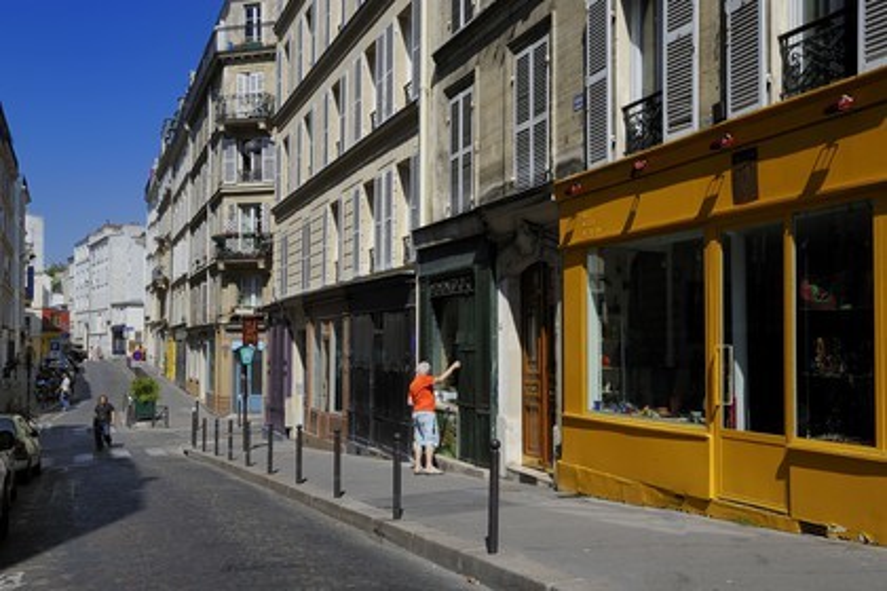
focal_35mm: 35
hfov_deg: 54.4
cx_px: 444
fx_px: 862
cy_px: 296
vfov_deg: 37.9
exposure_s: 1/160
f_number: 18
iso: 200
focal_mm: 35
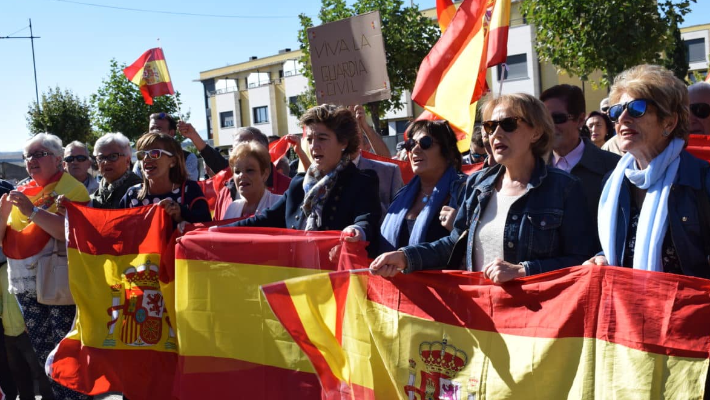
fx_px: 847
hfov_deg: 45.5
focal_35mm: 45
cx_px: 350
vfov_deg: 26.5
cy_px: 216
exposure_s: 1/320
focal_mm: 28
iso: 200
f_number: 9
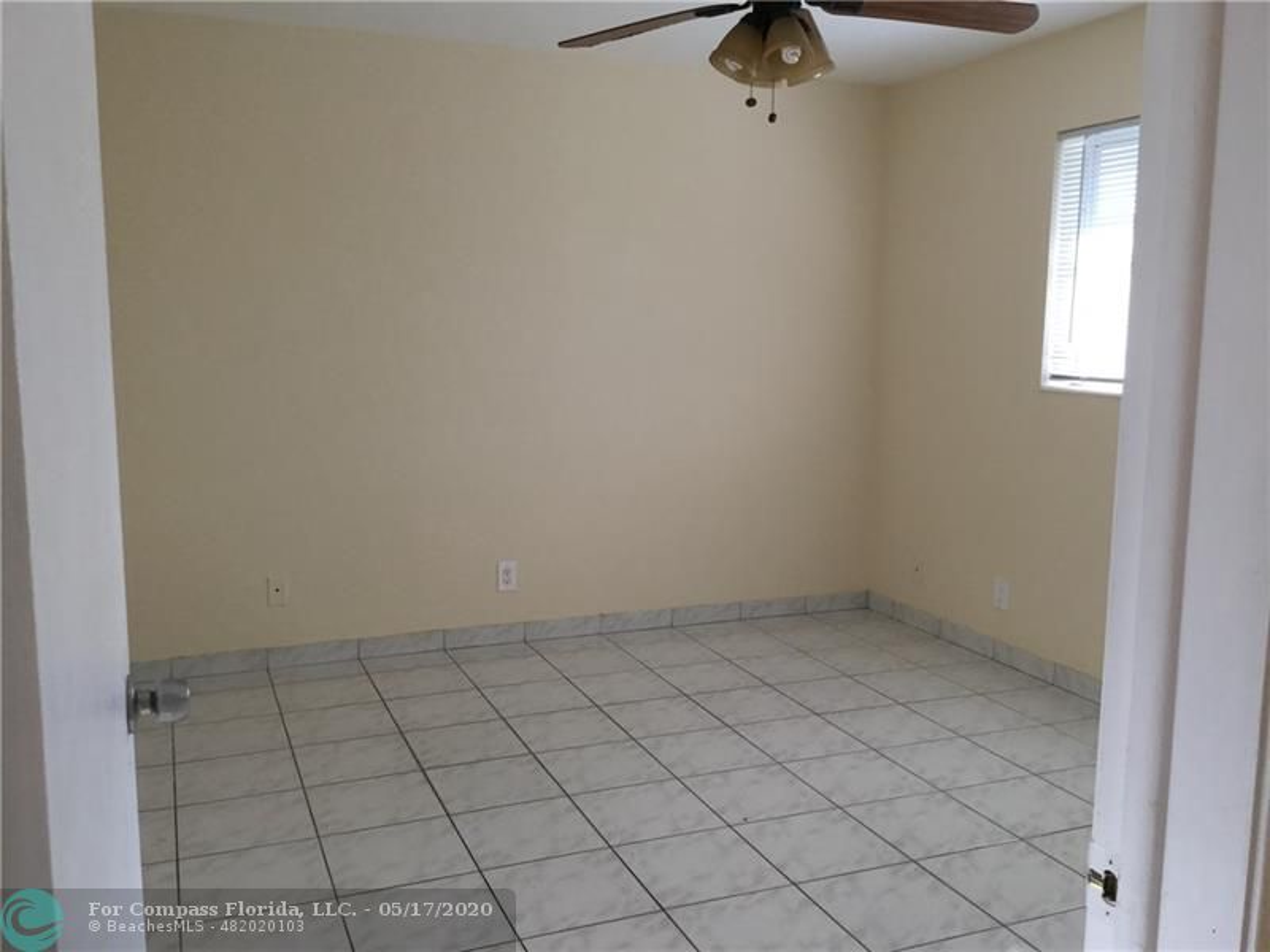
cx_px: 635
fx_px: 1137
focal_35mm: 31
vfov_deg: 45.4
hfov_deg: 58.4
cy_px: 476
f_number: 2.4
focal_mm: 3.3
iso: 25
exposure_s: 1/30
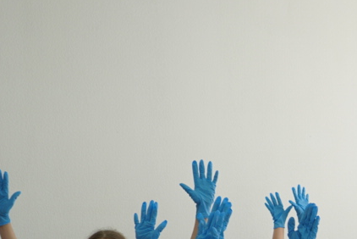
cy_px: 249
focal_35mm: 111
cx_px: 426
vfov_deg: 12.2
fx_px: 1101
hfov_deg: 17.6
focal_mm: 29
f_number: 4
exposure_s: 1/160
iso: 160
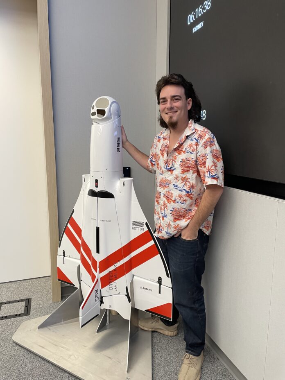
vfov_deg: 67.3
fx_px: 285
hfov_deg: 53.1
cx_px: 142
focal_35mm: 26
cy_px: 190
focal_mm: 4.2
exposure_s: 1/82
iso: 125
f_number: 1.6
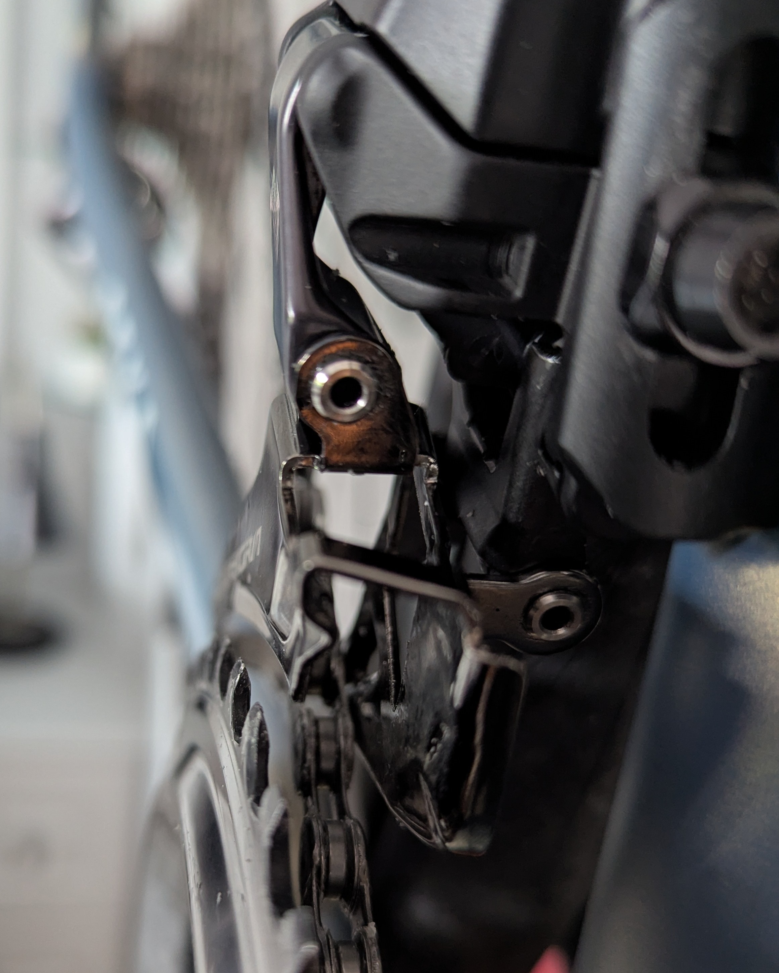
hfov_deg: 56.8
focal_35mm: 25
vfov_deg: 68.1
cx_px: 390
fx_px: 721
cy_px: 488
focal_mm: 6.81
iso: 419
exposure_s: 1/37.6
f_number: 1.85
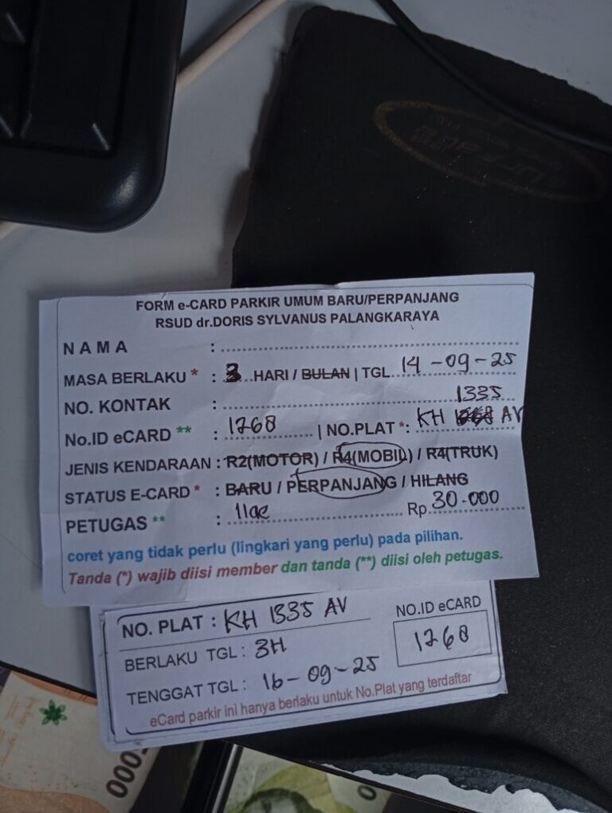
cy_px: 406
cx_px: 306
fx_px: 635
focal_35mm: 27
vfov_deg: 65.2
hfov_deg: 51.5
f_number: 1.8
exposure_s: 1/100
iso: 56
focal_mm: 3.98
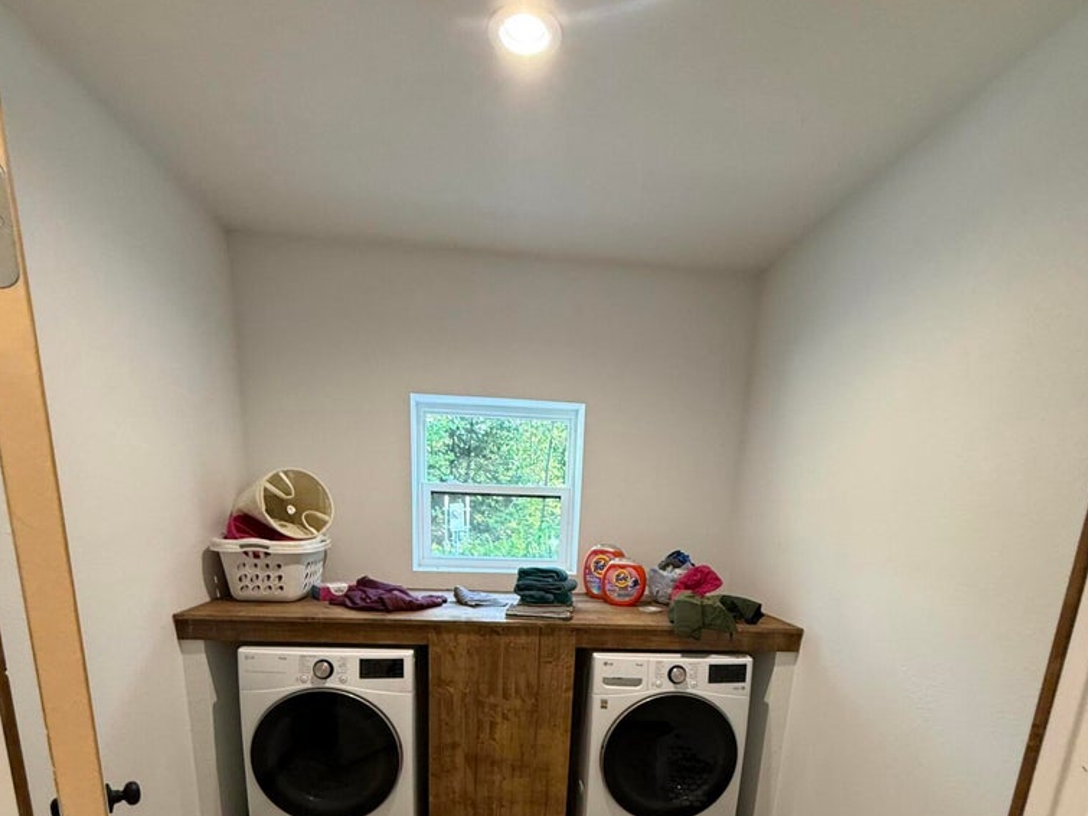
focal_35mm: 19
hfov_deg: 84.7
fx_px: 597
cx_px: 540
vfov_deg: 62.9
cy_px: 652
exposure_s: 1/60
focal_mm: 2.22
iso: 320
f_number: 2.2
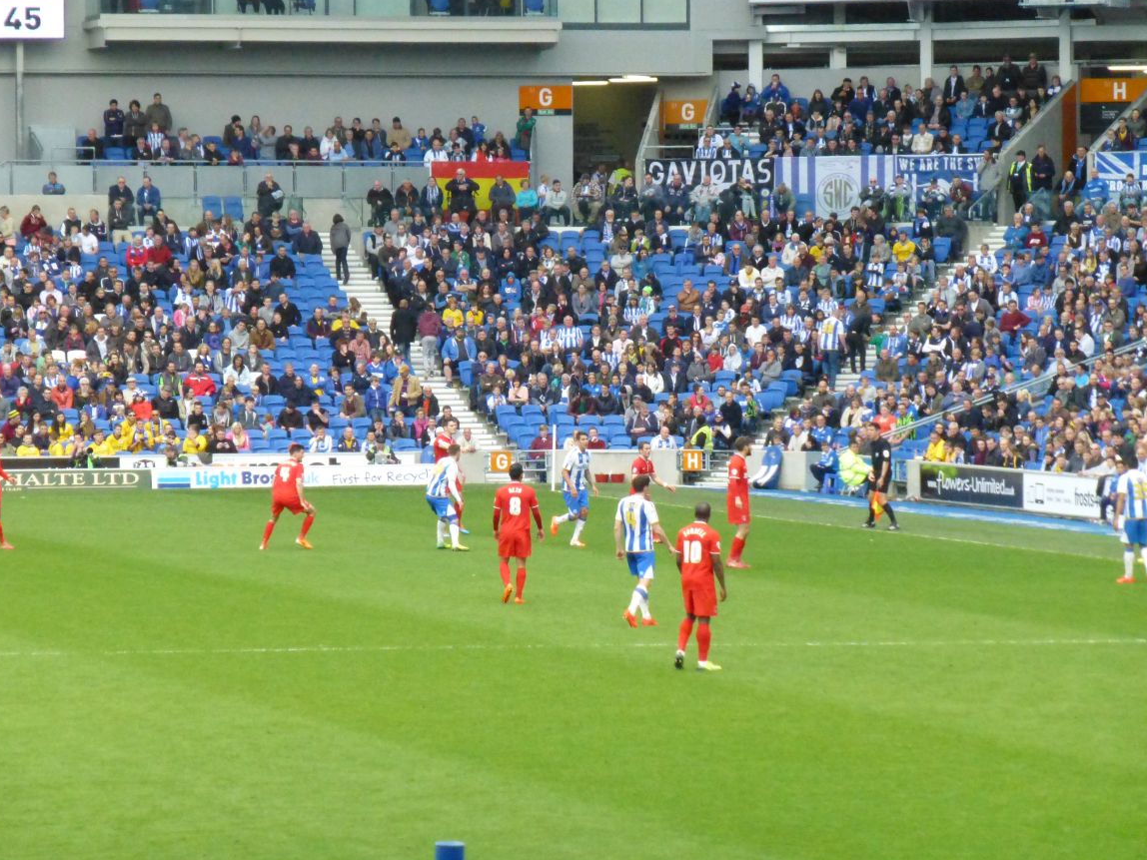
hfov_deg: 9.5
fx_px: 6892
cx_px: 572
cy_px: 439
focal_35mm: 208
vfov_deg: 7.1
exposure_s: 1/1300
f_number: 5.5
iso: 1600
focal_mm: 35.6
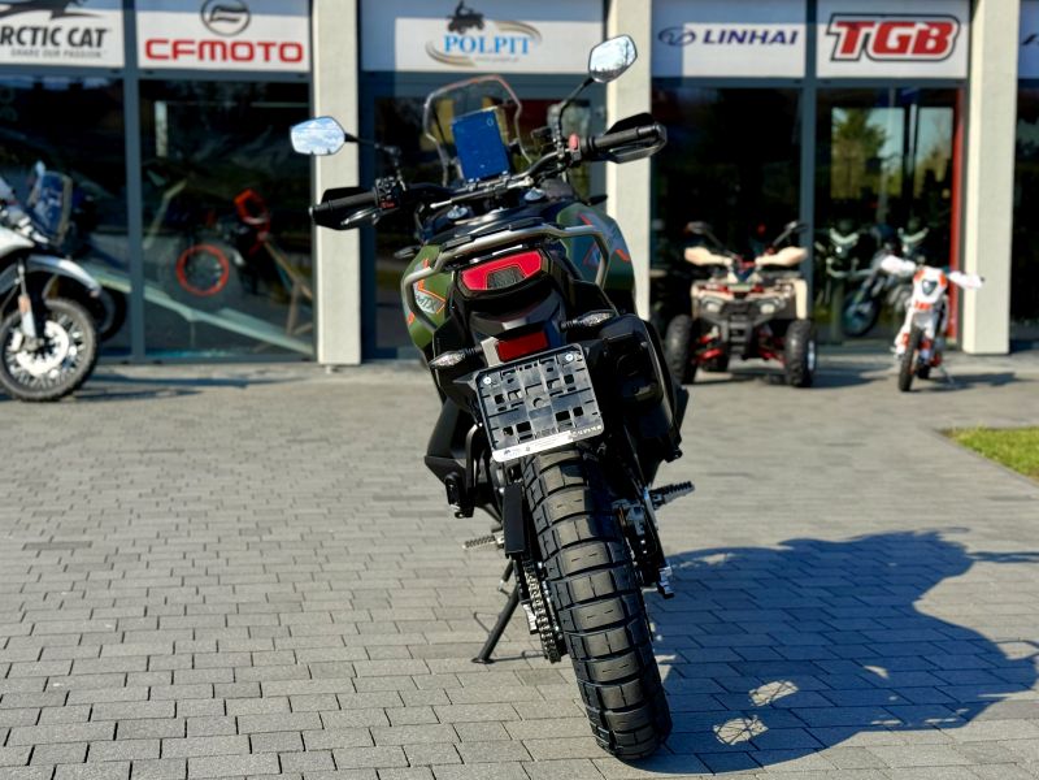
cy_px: 390
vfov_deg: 30.3
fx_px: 1441
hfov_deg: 39.7
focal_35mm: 48
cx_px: 520
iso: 64
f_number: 1.78
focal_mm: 6.76
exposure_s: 1/4587
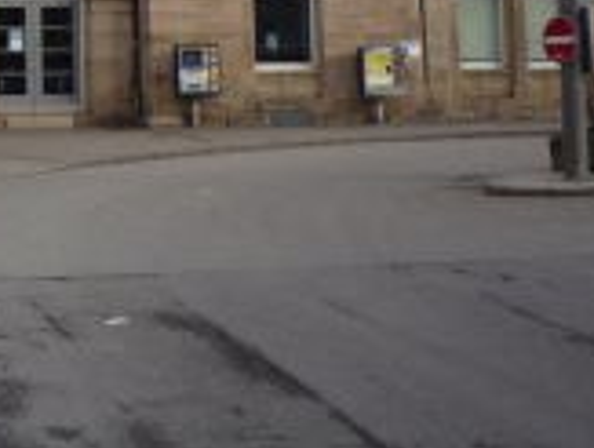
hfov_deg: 19.6
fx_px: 1617
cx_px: -109
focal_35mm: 94
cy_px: -149
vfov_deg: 15.0
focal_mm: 5.2
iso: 100
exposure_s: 1/250
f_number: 4
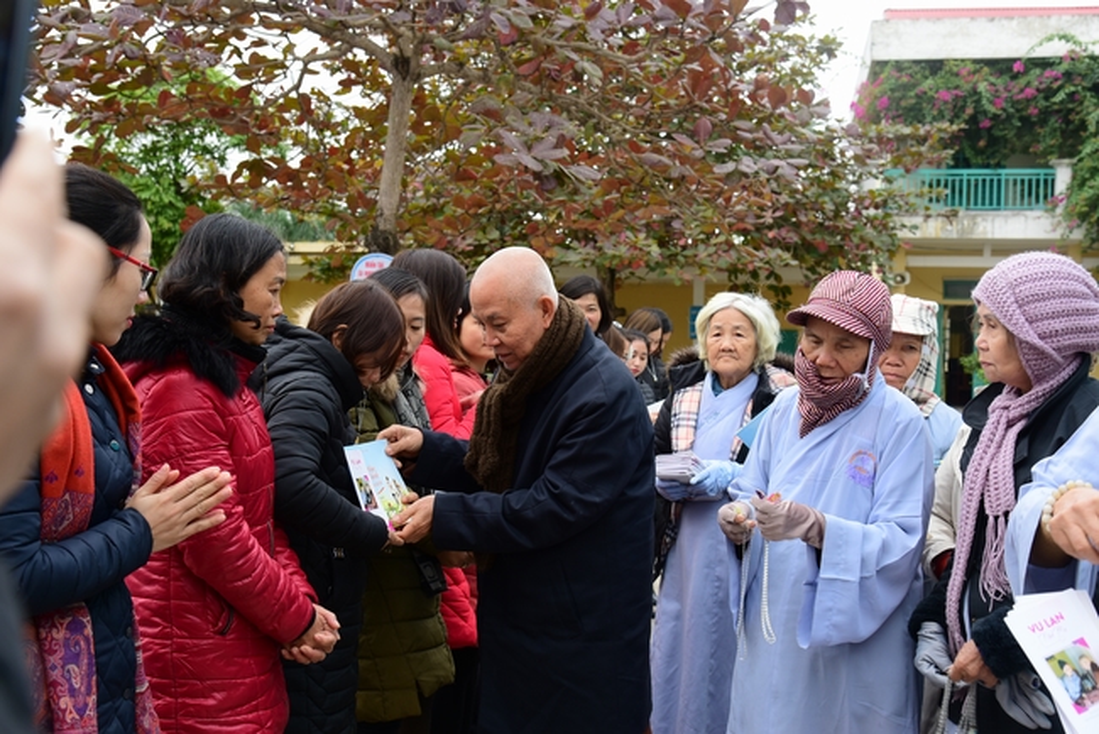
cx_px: 550
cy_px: 367
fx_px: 1344
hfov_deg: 44.5
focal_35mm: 44
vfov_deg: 30.5
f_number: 6.3
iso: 320
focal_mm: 44
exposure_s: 1/100
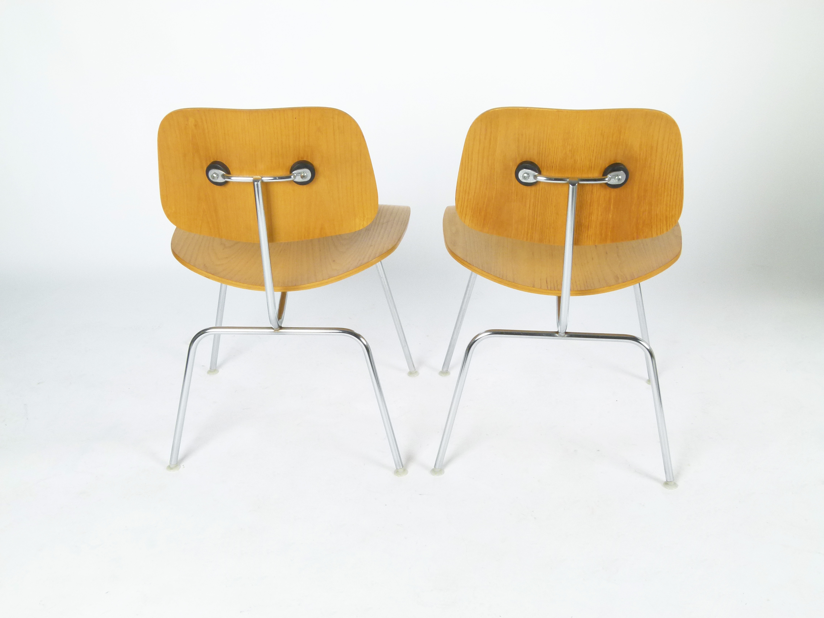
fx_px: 928
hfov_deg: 47.9
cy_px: 309
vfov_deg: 36.8
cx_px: 412
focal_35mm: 39
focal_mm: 7
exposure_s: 1/1300
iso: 200
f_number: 8
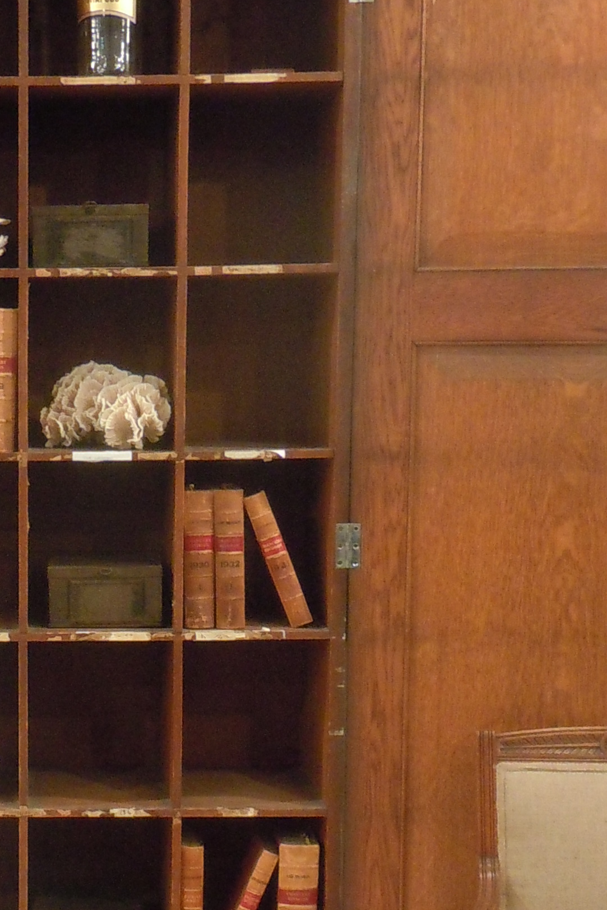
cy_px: 625
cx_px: -24
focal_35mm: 83
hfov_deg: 16.1
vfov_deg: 24.3
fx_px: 2099
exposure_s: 1/6
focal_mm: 5.4
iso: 400
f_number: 3.5
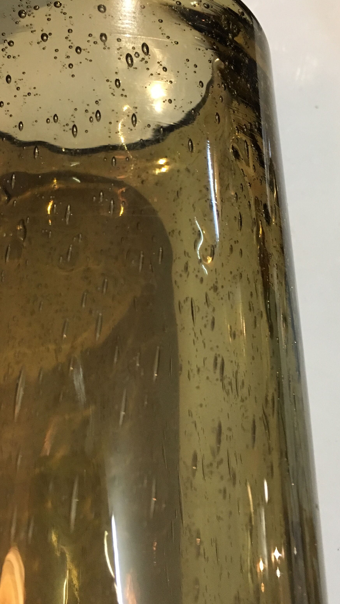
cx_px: 111
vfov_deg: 49.0
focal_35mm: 41
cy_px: 237
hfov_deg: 28.8
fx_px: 657
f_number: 2.2
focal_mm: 4.15
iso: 250
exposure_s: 1/33
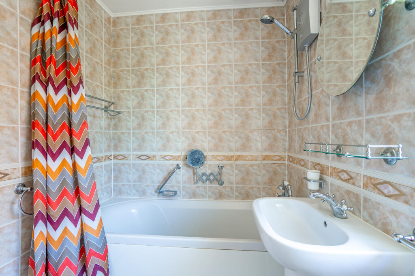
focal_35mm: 16
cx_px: 208
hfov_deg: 96.7
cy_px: 138
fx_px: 184
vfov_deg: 73.8
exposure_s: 1/1.67
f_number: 10
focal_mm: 16
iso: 100
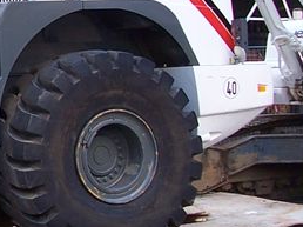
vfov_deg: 10.6
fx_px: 1216
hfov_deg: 13.0
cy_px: 62
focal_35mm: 139
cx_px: -231
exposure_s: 1/90
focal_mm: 6
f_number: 2.8
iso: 80
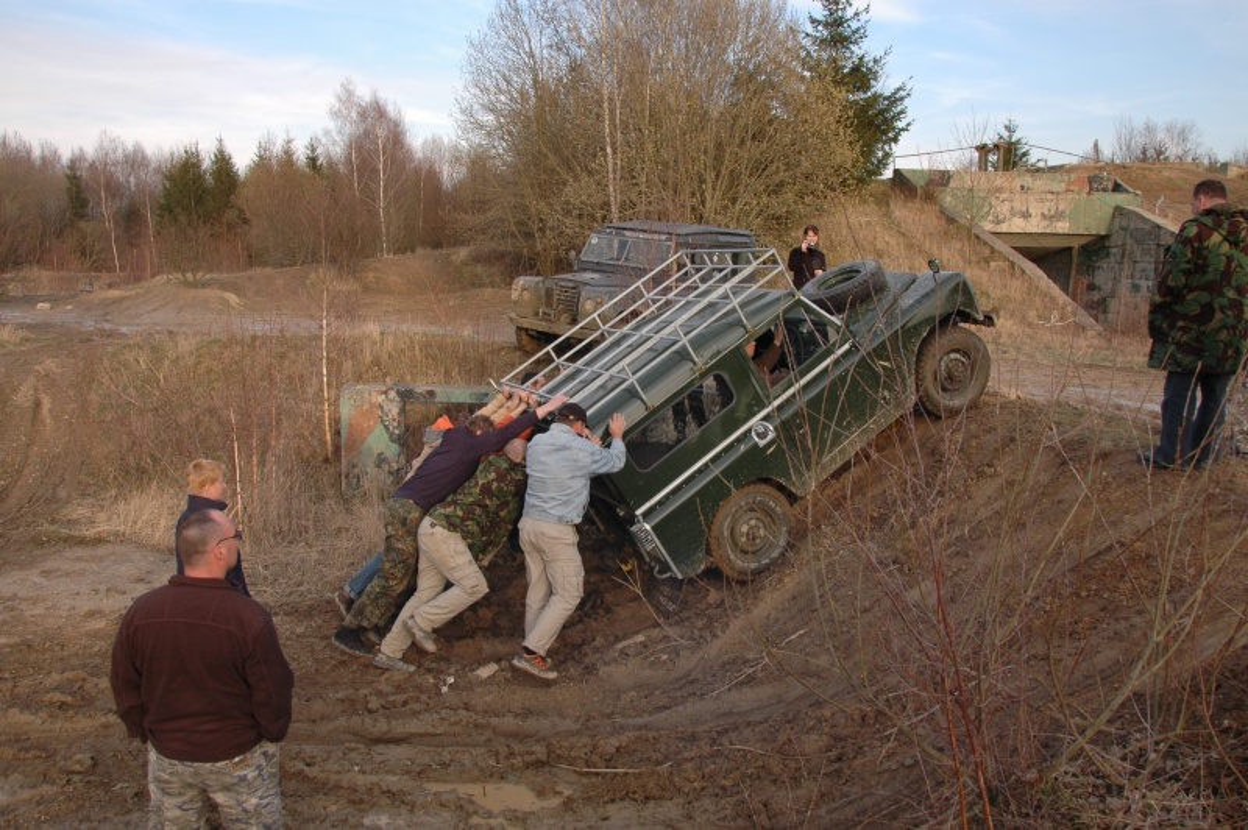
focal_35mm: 30
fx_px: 1039
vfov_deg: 43.5
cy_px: 415
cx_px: 624
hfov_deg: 62.0
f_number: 7.1
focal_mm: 20
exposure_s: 1/200
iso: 320
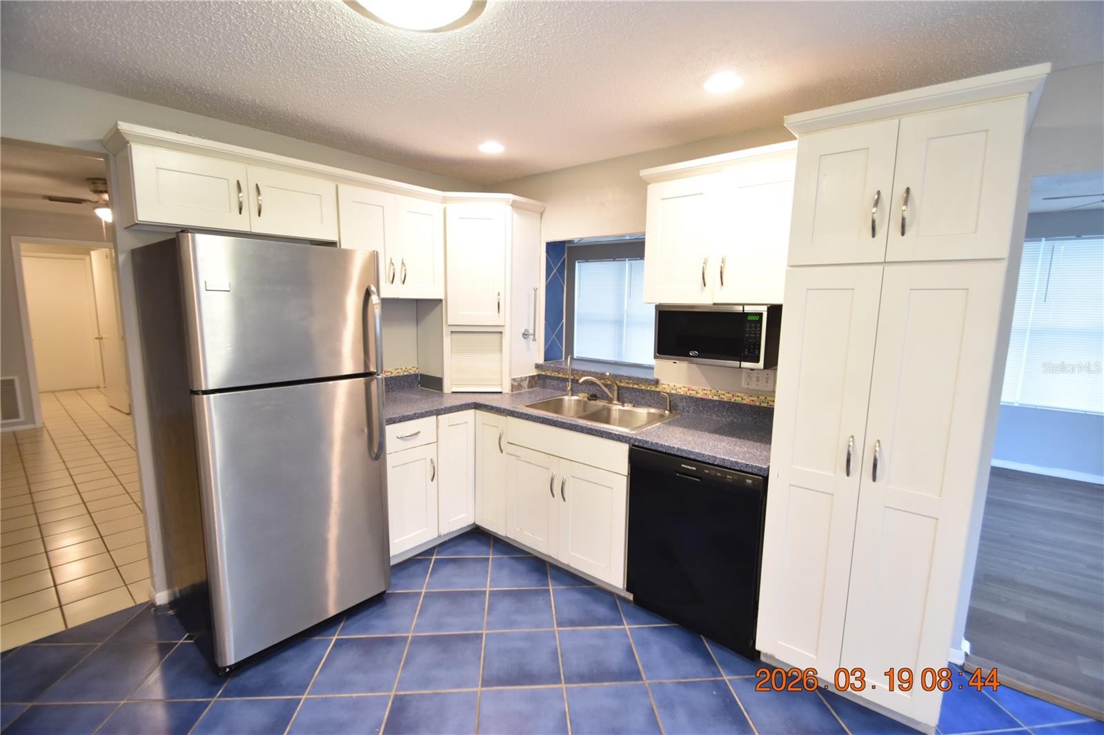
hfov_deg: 100.4
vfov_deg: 77.3
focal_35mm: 15
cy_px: 368
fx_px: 460
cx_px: 552
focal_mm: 10
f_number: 3.5
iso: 800
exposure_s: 1/20
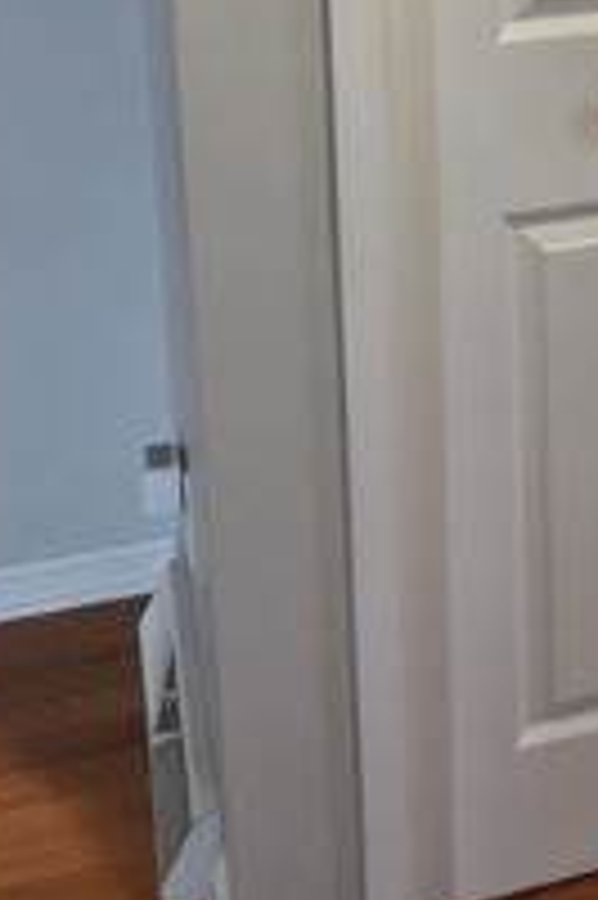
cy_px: -54
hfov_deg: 25.7
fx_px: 1298
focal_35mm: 52
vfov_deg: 33.9
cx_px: 441
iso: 250
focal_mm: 2.2
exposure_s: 1/120
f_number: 1.9
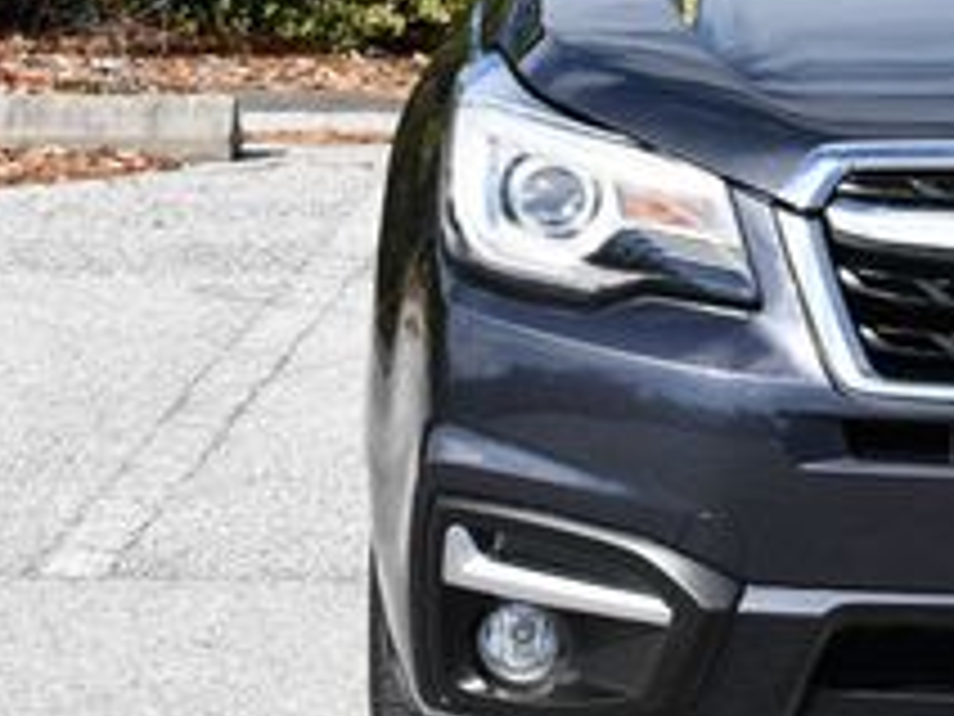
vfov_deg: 6.1
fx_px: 6725
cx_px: 1202
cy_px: 171
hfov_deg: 8.0
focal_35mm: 244
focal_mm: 42
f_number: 8
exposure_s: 1/250
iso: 110
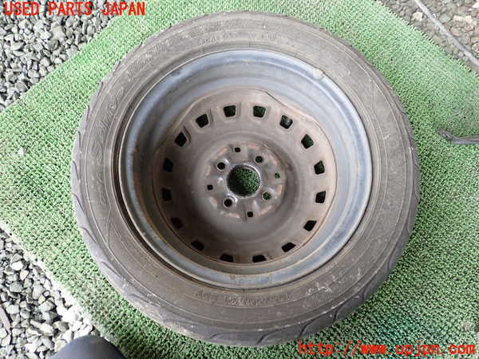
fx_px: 415
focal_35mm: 30
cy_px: 180
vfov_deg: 46.8
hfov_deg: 60.0
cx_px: 240
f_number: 2.3
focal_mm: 5.4
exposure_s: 1/80
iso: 200
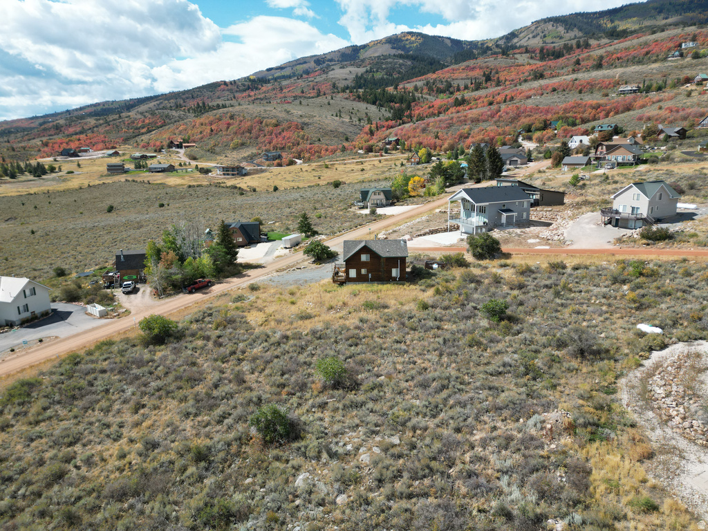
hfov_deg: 71.6
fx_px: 491
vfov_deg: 56.8
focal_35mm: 24
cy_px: 266
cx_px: 354
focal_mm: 6.72
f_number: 1.7
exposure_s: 1/3000
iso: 200
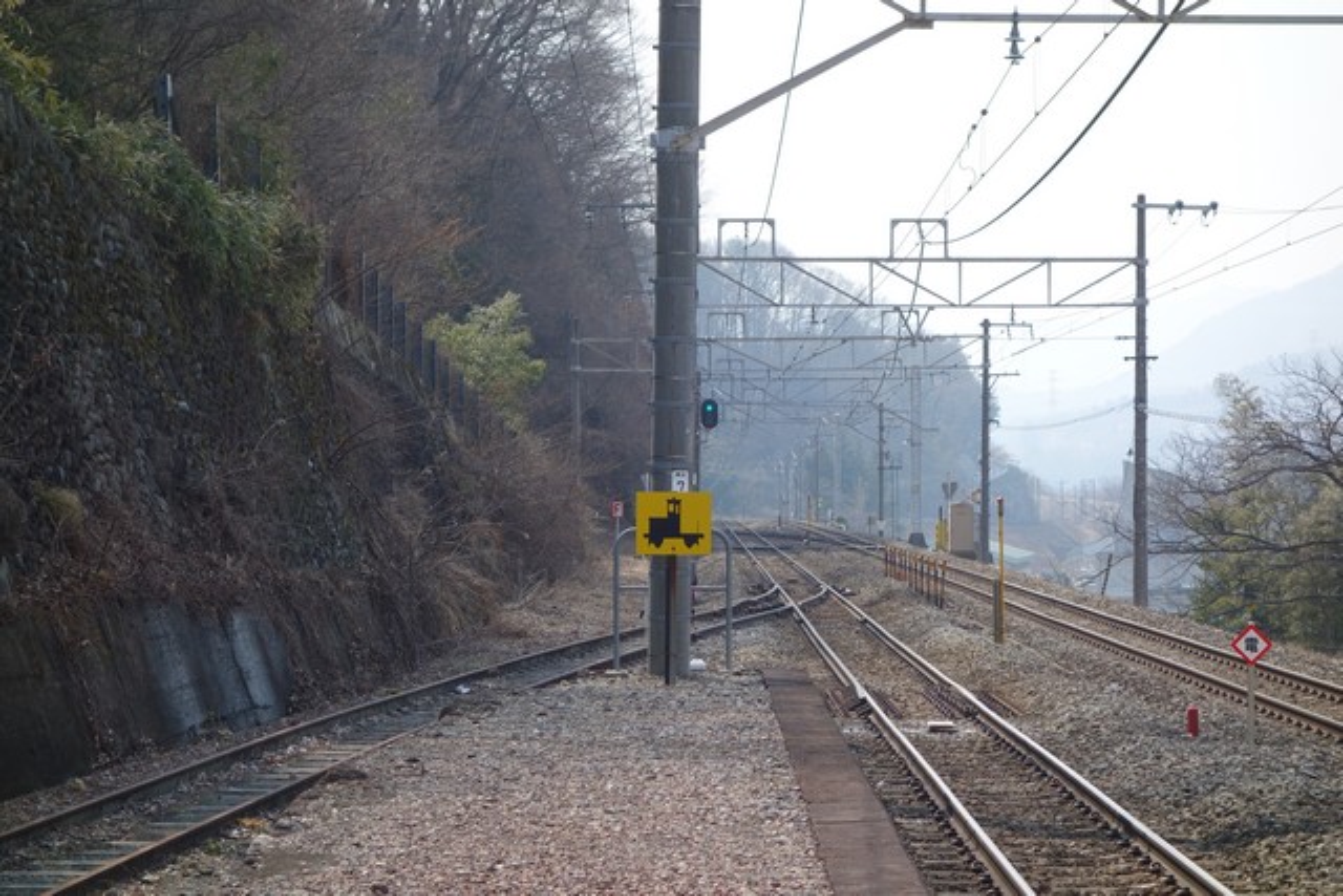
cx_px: 672
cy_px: 448
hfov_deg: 20.4
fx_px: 3731
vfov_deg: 13.7
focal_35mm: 100
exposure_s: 1/320
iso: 125
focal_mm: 37.1
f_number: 5.6
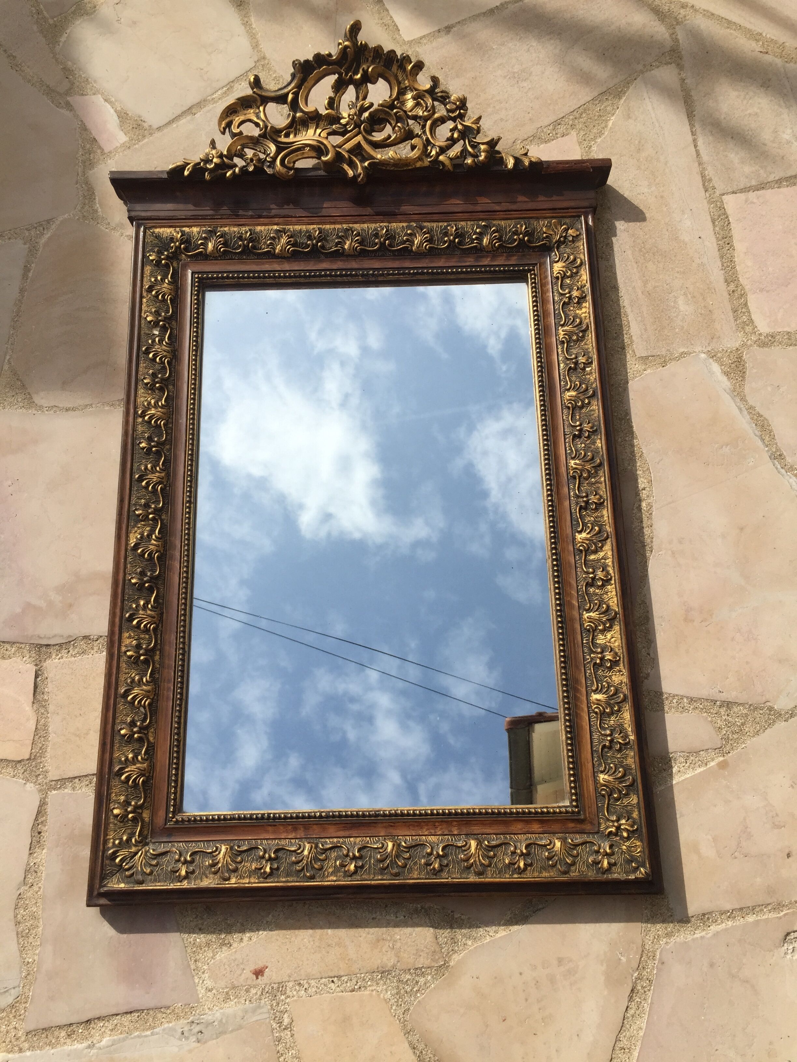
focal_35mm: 29
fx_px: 890
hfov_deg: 48.2
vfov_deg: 61.7
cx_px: 398
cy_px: 531
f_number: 2.2
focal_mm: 4.15
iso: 32
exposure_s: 1/2326
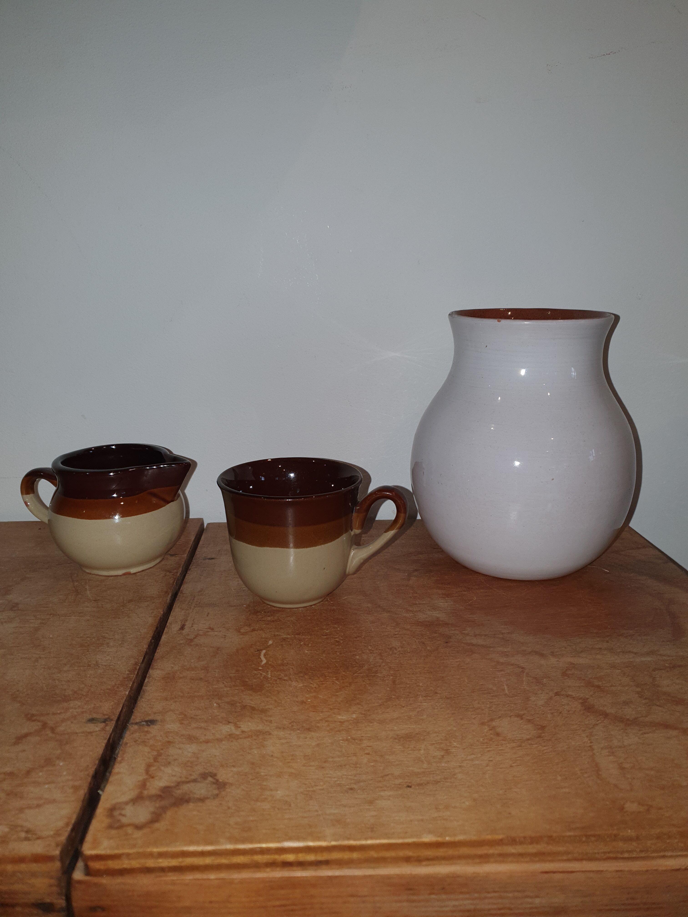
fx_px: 689
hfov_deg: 53.1
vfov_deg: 67.3
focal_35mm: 26
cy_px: 458
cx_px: 344
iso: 50
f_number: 1.5
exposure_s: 1/224
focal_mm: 4.32
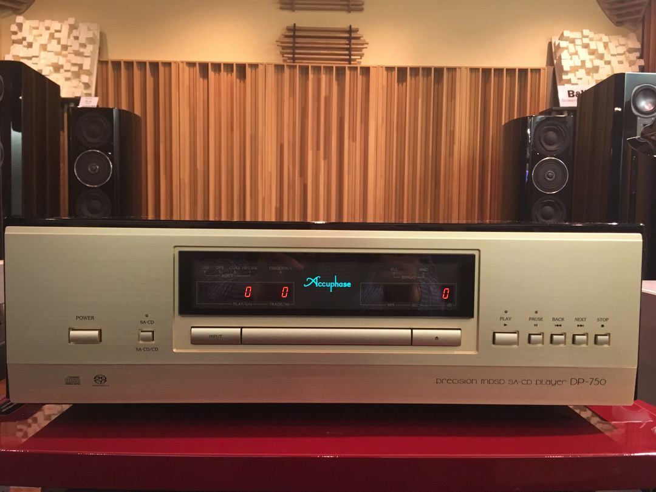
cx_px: 328
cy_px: 246
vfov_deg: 48.2
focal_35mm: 29
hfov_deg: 61.7
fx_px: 550
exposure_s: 1/15
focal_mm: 4.15
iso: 200
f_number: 2.2
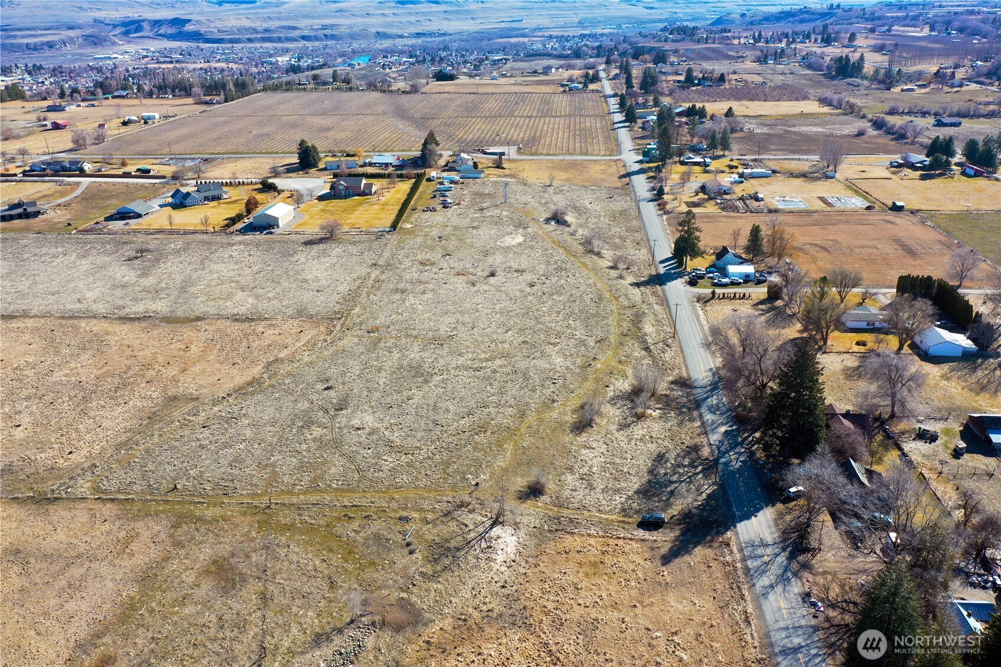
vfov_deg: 46.4
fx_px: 778
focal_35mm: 28
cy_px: 334
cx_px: 500
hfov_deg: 65.5
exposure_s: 1/240
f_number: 5
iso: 100
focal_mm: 10.26
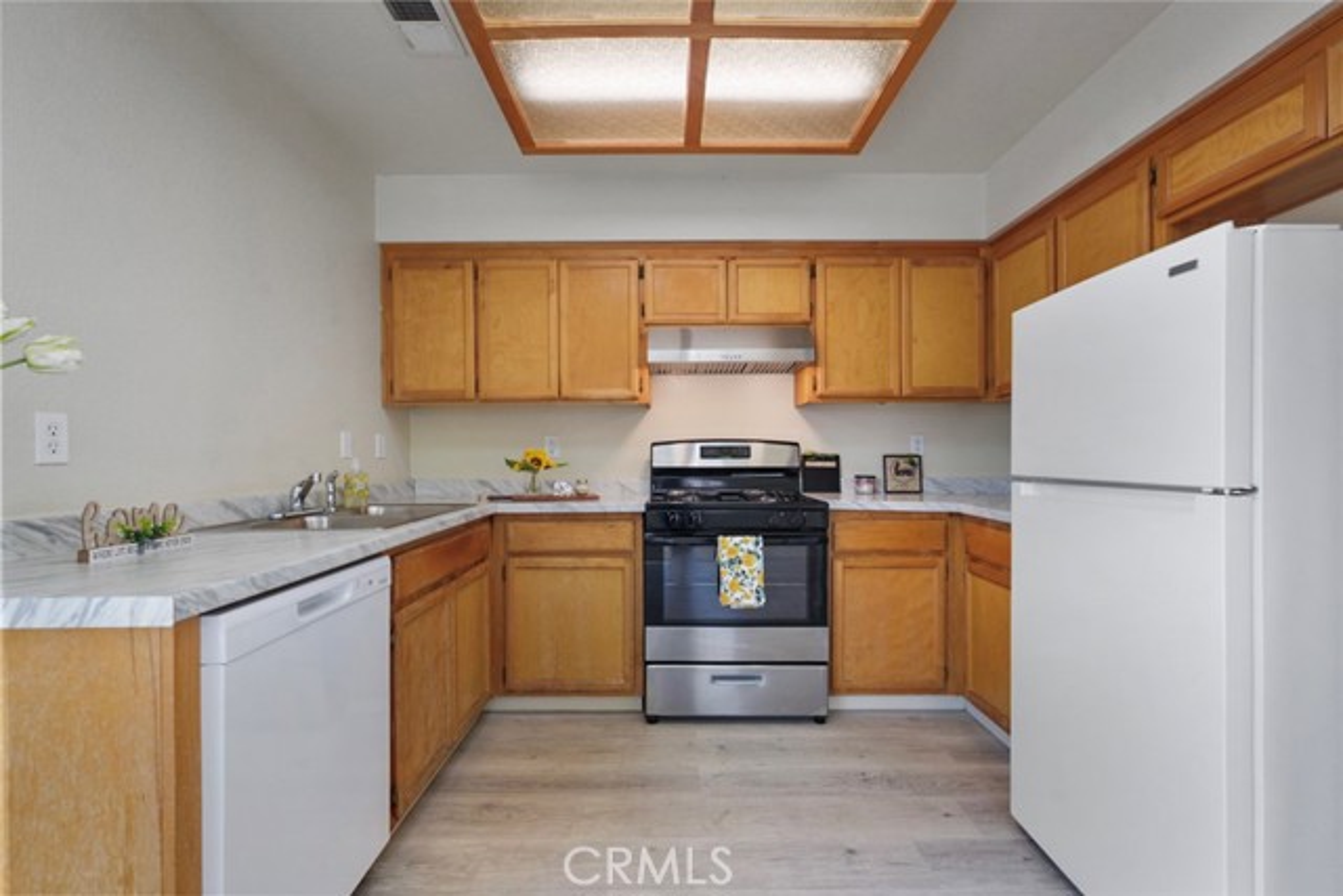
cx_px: 672
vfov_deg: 73.8
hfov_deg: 96.7
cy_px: 448
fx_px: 597
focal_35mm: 16
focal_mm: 16
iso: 1600
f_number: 8
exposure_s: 1/30
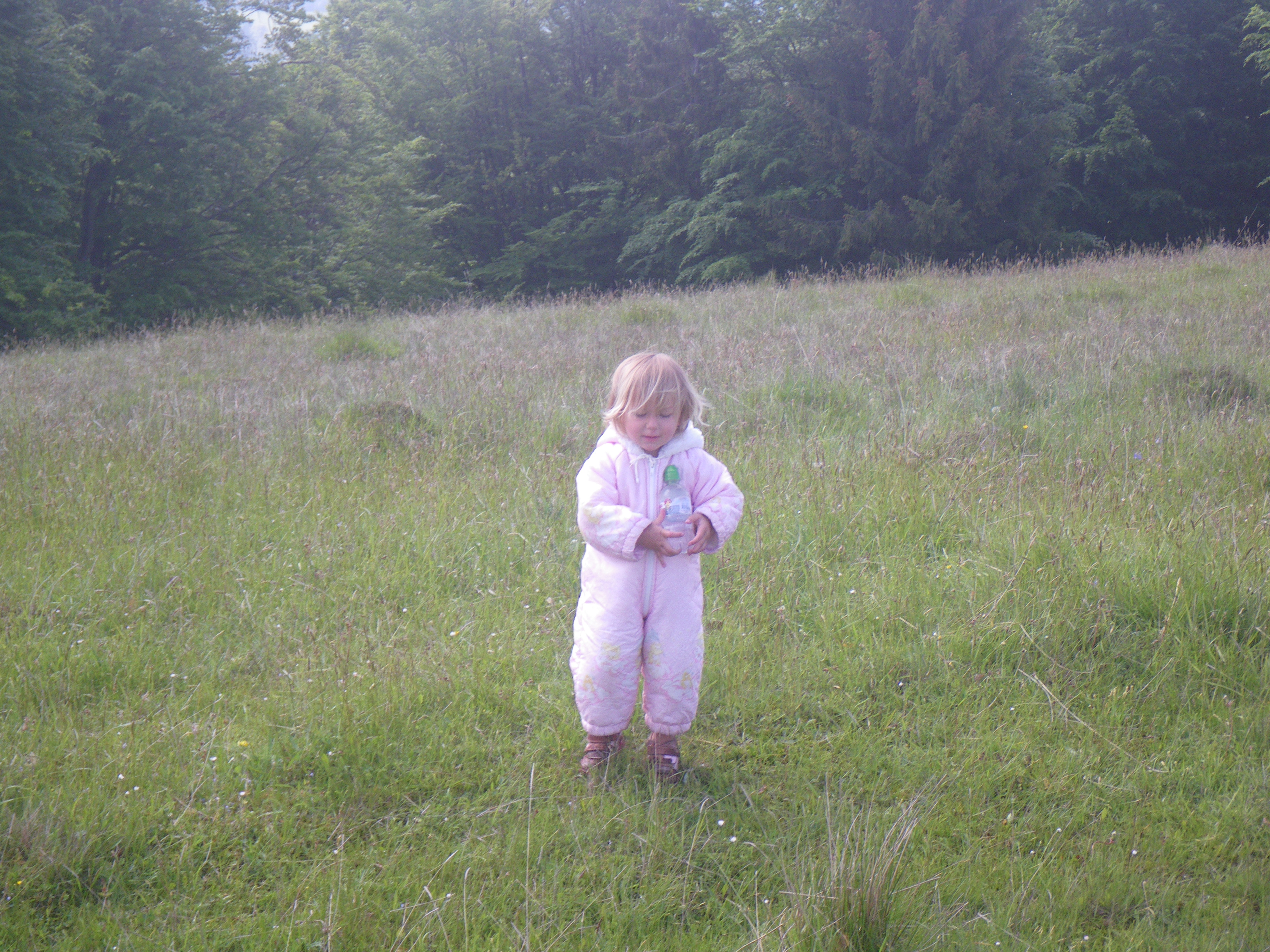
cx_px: 635
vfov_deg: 19.1
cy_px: 476
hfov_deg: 25.3
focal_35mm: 77
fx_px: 2825
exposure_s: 1/125
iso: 80
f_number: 4.8
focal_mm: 13.7
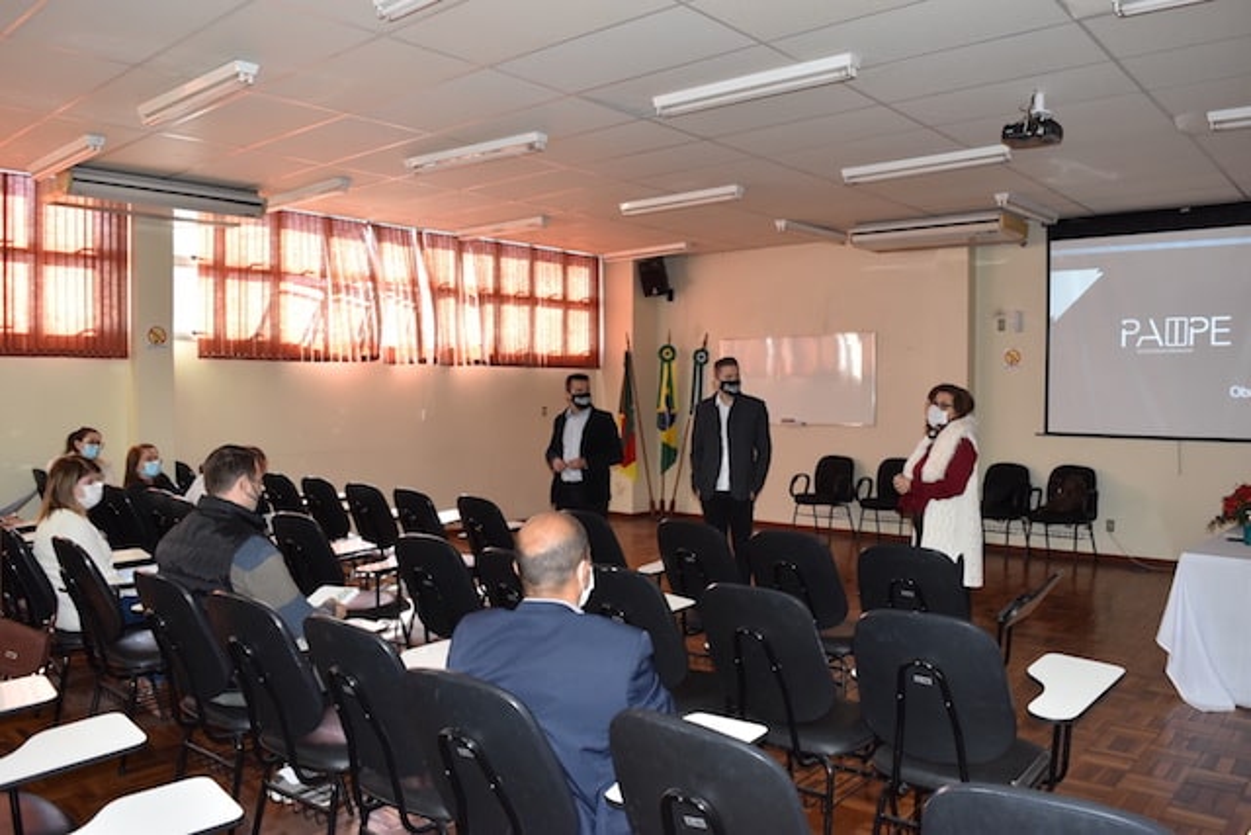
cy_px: 418
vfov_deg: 48.0
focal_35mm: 27
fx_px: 938
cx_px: 626
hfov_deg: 67.4
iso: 800
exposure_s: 1/125
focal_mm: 18
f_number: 5.6
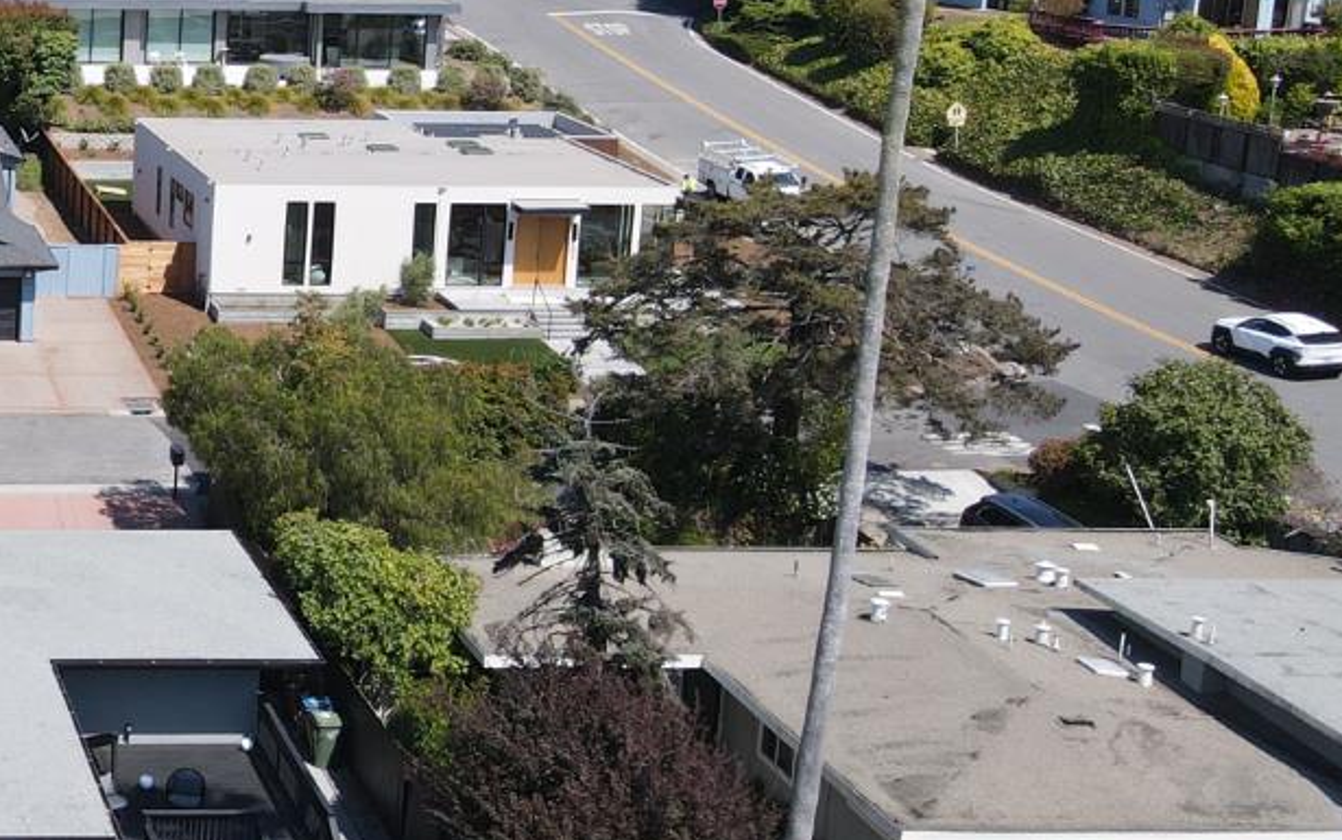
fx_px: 2269
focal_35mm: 62
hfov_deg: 28.8
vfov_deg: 20.8
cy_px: 213
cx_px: -251
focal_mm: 4.5
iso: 100
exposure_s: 1/640
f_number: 2.8
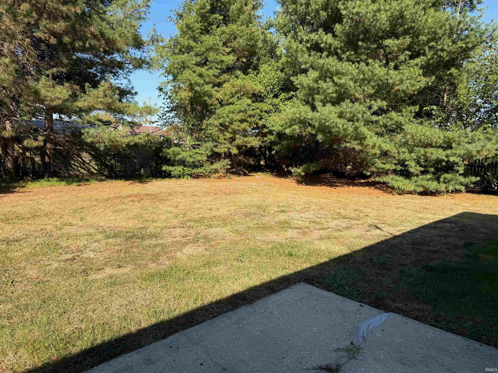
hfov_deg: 71.6
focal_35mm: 24
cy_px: 186
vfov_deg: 56.8
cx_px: 249
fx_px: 345
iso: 80
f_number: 1.78
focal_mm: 6.76
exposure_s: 1/2611
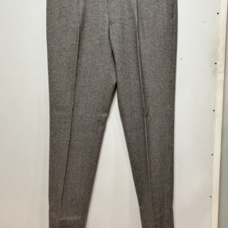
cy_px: 103
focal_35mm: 34
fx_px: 253
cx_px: 113
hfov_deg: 48.4
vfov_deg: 48.4
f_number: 1.8
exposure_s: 1/50
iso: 100
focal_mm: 3.99
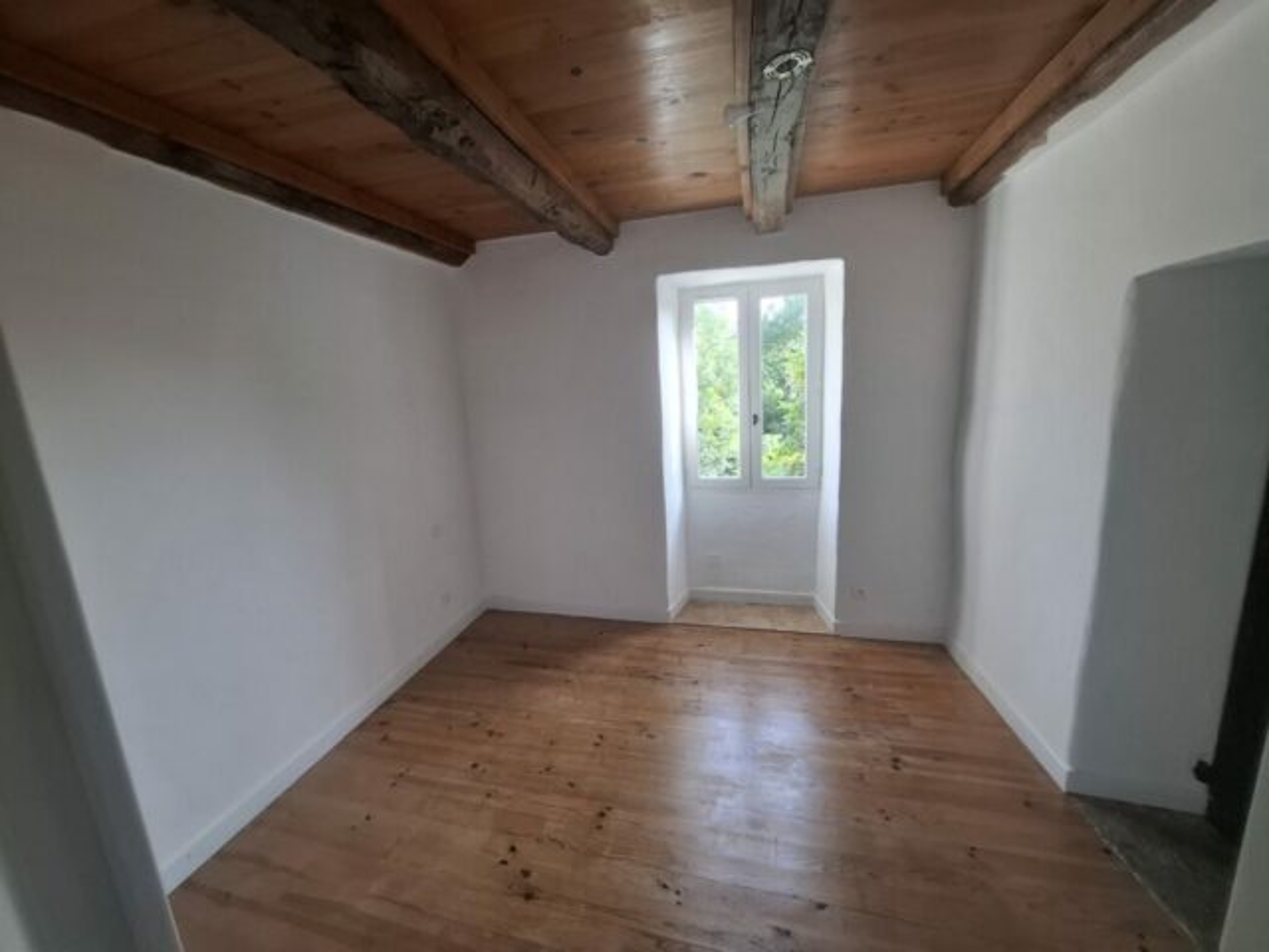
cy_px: 476
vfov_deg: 89.9
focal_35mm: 13
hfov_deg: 106.2
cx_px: 634
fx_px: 477
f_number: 2.2
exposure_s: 1/50
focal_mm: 1.74
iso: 50
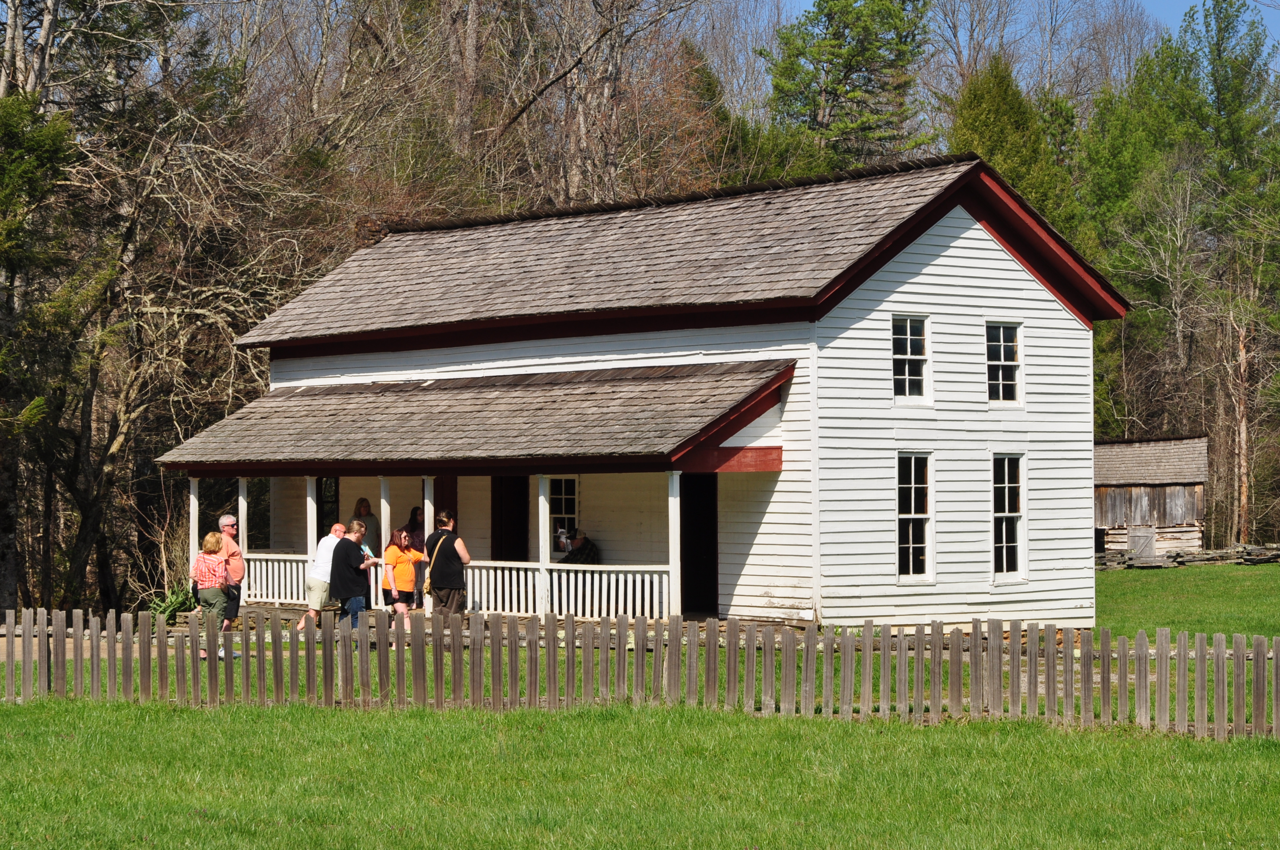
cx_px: 640
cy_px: 425
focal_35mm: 78
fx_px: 2770
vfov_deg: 17.4
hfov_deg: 26.0
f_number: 10
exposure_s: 1/320
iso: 200
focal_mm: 52
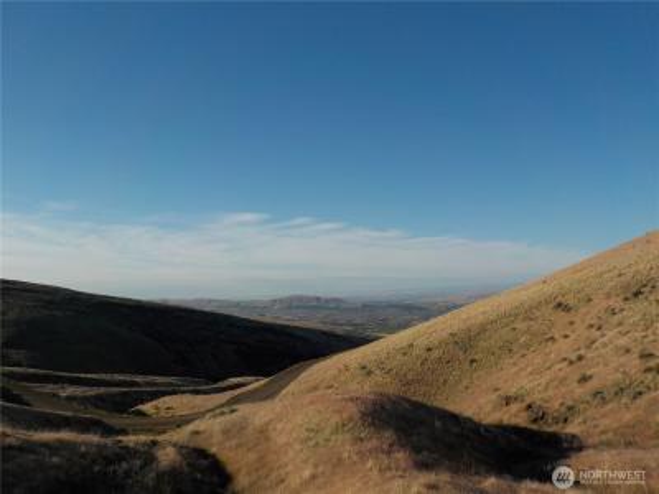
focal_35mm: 30
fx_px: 571
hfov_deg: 60.0
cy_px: 247
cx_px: 330
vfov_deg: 46.8
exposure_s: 1/1600
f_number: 3.3
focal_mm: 4.1
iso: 125
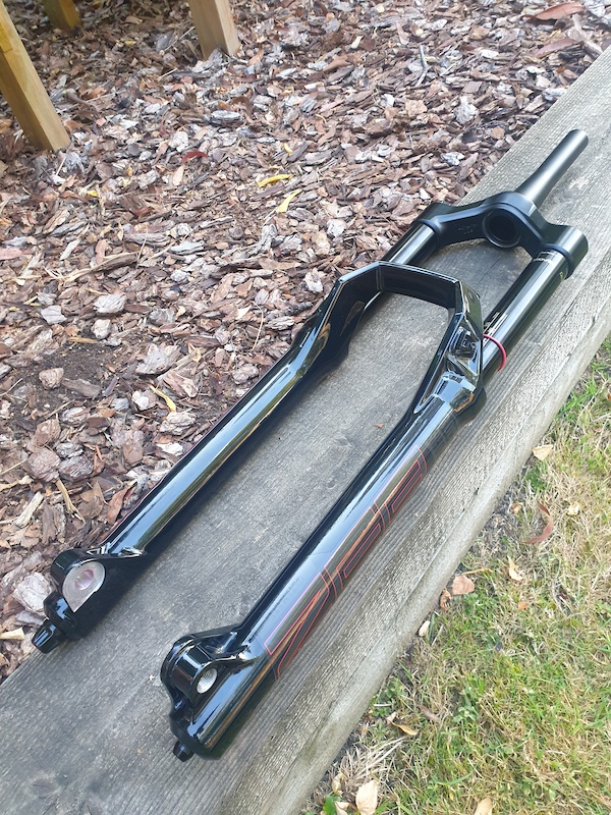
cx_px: 306
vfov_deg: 67.3
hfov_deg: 53.1
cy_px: 408
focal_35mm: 26
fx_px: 612
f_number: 2.4
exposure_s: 1/50
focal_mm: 4.3
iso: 200
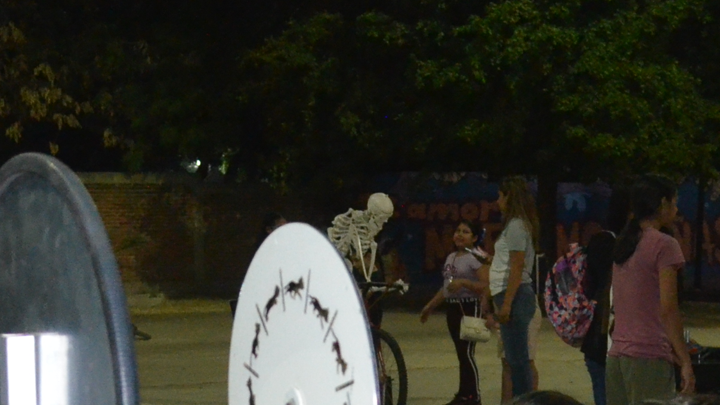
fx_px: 1833
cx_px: 320
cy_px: 499
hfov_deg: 22.2
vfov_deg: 12.3
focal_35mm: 96
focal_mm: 20
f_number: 3.8
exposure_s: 1/60
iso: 3200
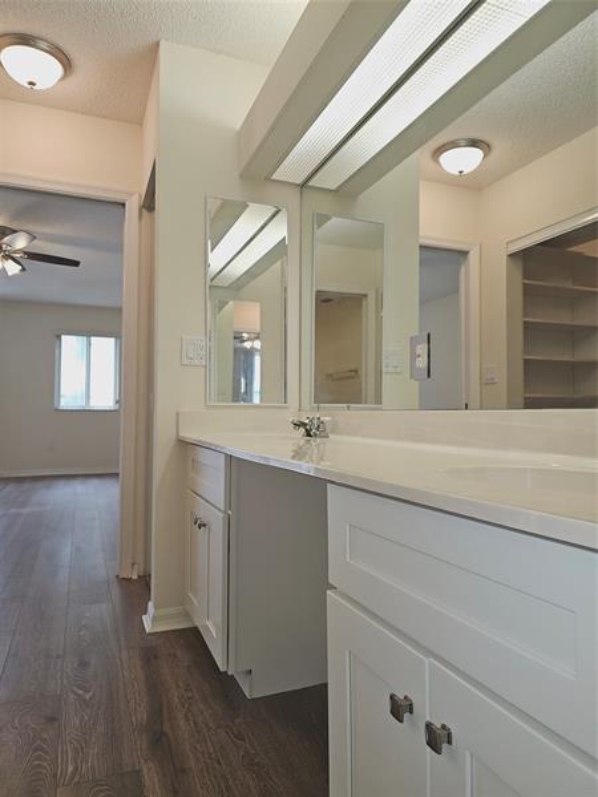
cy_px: 398
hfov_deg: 58.9
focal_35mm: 23
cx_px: 299
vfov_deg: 73.9
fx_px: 530
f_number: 1.7
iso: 64
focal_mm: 6.3
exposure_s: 1/60
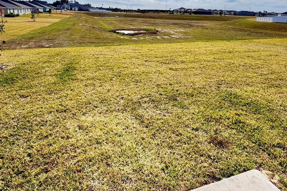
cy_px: 44
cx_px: 150
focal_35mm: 23
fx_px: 183
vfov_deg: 52.2
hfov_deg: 76.1
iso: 40
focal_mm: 2.22
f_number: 2.2
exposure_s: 1/770
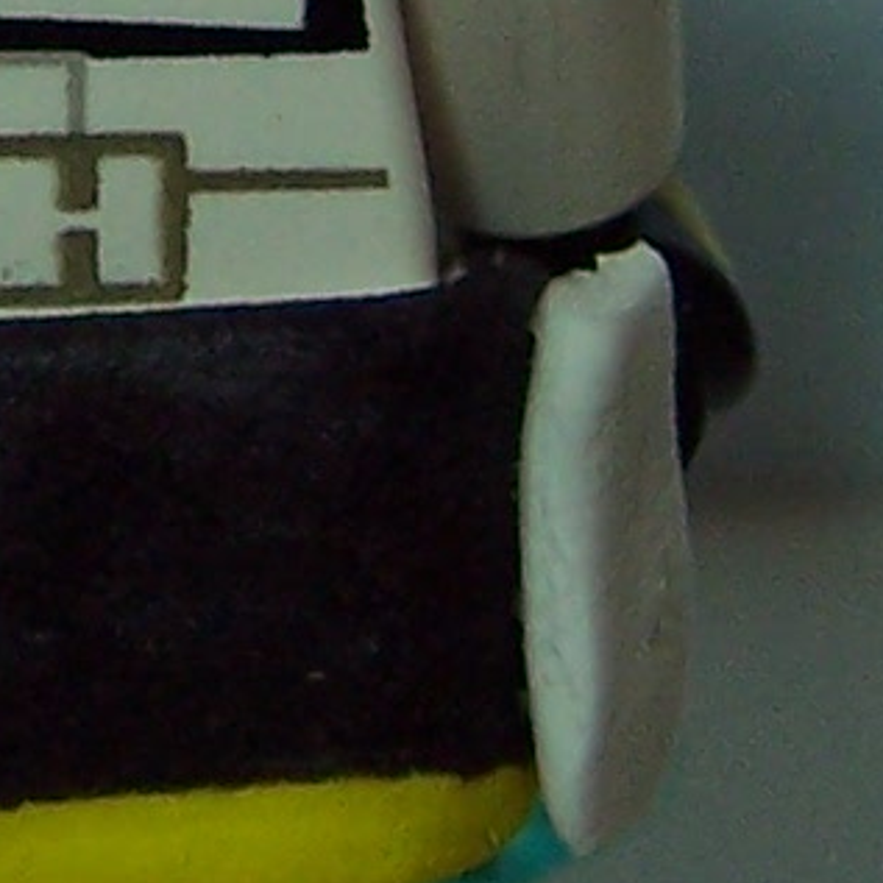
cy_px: -343
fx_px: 7042
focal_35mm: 244
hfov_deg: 7.1
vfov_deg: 7.1
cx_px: -120
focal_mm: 6.3
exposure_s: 1/30
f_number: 2.8
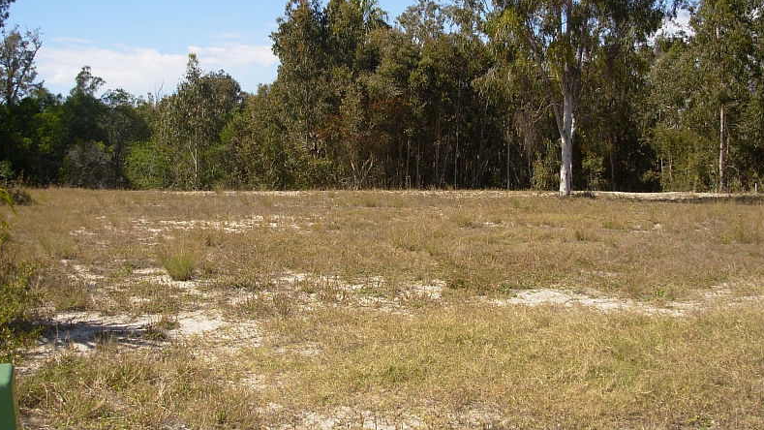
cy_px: 202
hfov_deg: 48.4
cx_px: 380
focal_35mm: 42
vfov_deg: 28.3
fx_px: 851
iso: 50
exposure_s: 1/886
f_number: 2.9
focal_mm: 6.3
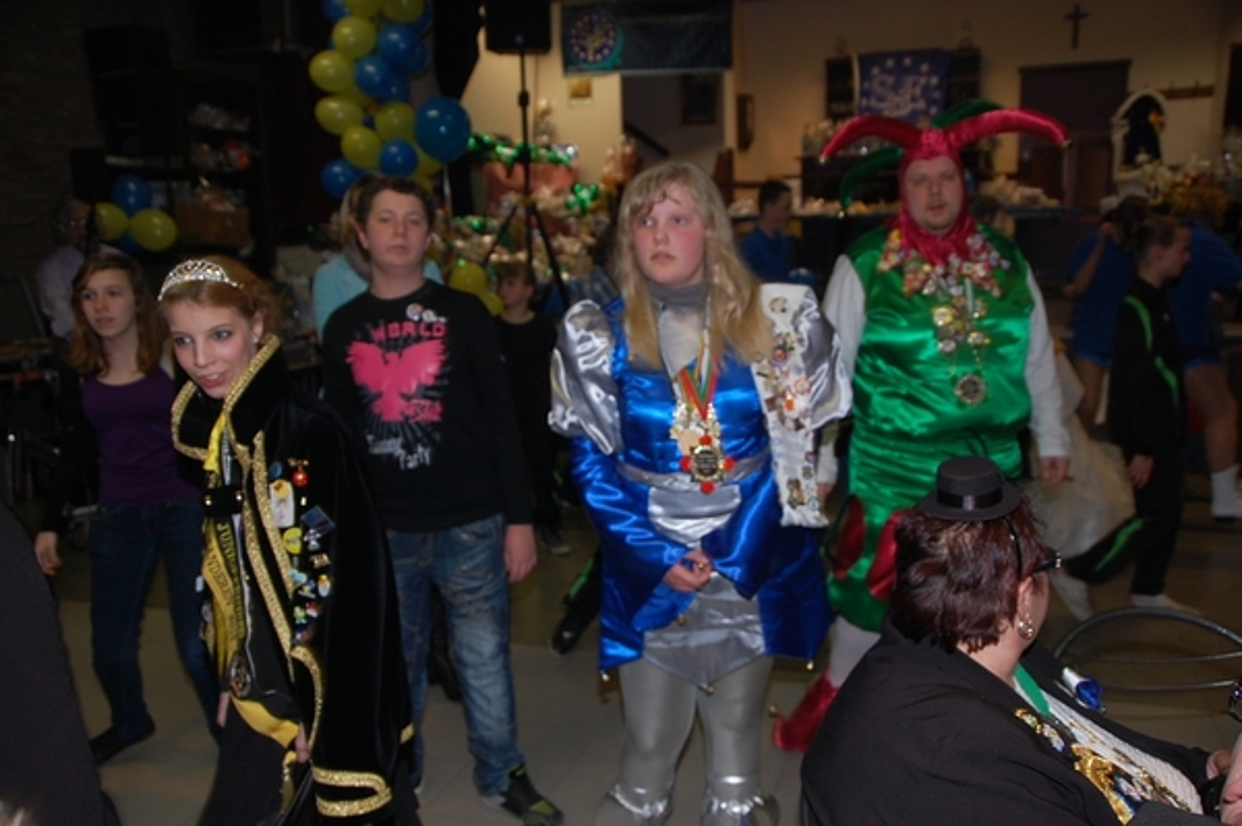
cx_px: 621
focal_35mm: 33
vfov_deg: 39.9
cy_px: 413
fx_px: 1138
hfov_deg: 57.3
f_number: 4
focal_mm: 22
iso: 400
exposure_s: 1/60
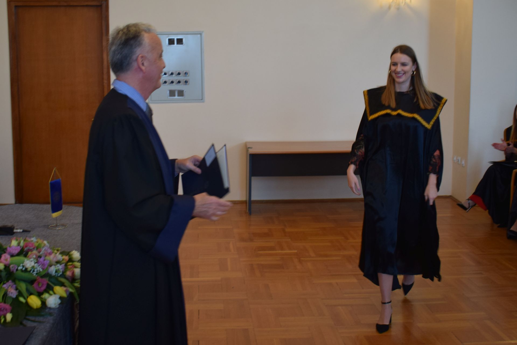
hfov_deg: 57.2
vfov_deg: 40.0
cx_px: 258
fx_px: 474
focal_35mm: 33
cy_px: 172
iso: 400
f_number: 4
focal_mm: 22
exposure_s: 1/60
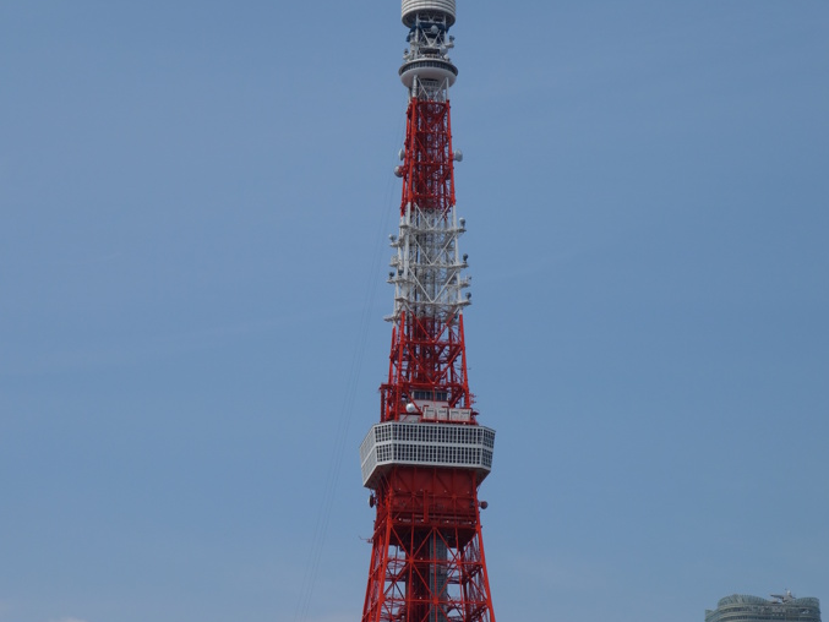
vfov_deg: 15.4
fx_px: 2299
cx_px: 416
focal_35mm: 96
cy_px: 283
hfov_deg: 20.4
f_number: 7.1
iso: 125
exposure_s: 1/800
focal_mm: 24.7
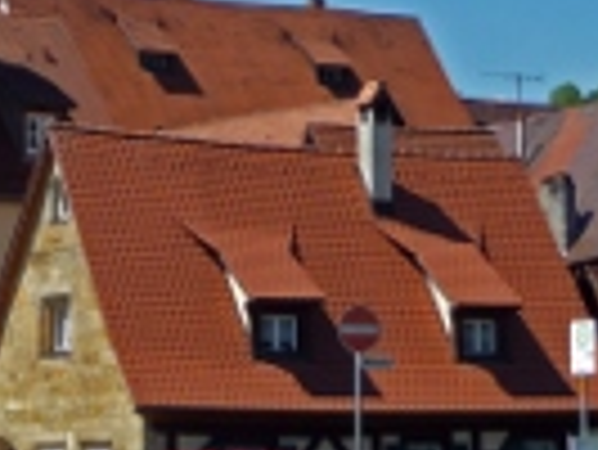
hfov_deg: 13.1
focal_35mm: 150
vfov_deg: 9.9
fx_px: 2594
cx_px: 234
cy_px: 81
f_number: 4.2
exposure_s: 1/640
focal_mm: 8.5
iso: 100
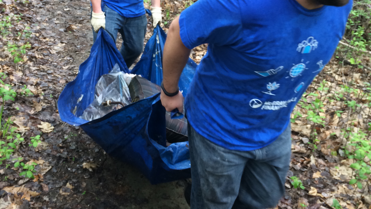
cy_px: 59
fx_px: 433
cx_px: 185
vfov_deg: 26.8
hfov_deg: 46.4
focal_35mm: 44
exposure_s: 1/40
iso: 40
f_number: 2.2
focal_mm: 4.12
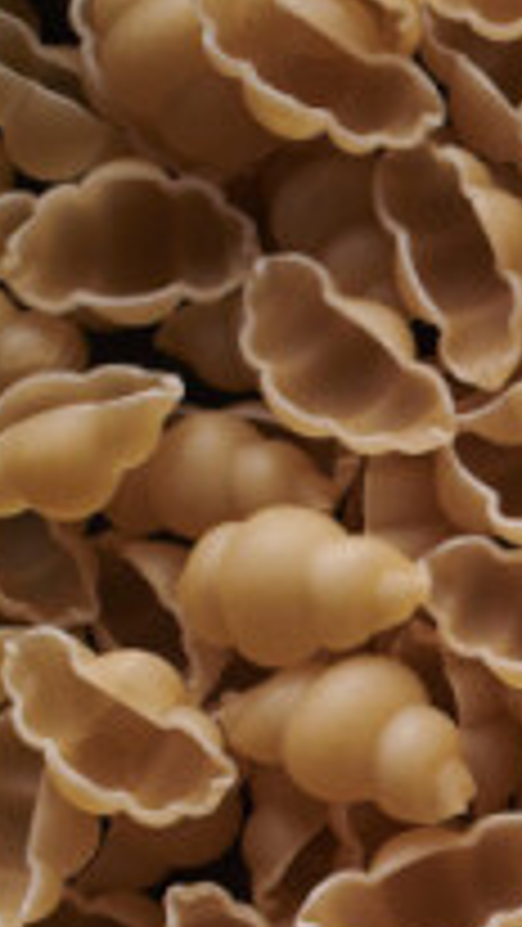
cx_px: 1732
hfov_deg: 5.5
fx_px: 4991
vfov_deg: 10.4
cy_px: 1184
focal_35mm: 203
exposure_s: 1/100
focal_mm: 50
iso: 160
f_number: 8
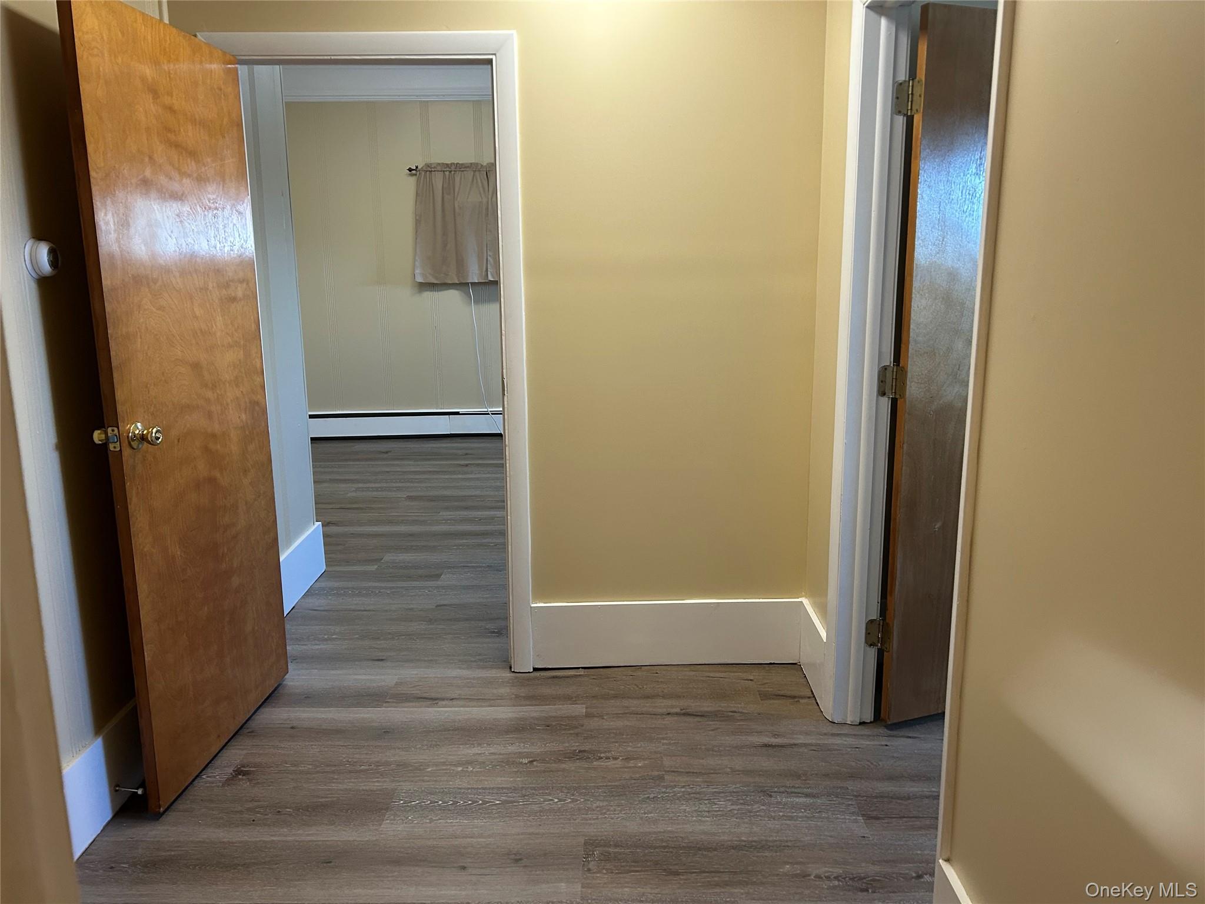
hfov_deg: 67.3
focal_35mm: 26
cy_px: 452
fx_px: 905
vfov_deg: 53.1
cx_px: 602
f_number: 1.5
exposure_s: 1/60
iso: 200
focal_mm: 5.7
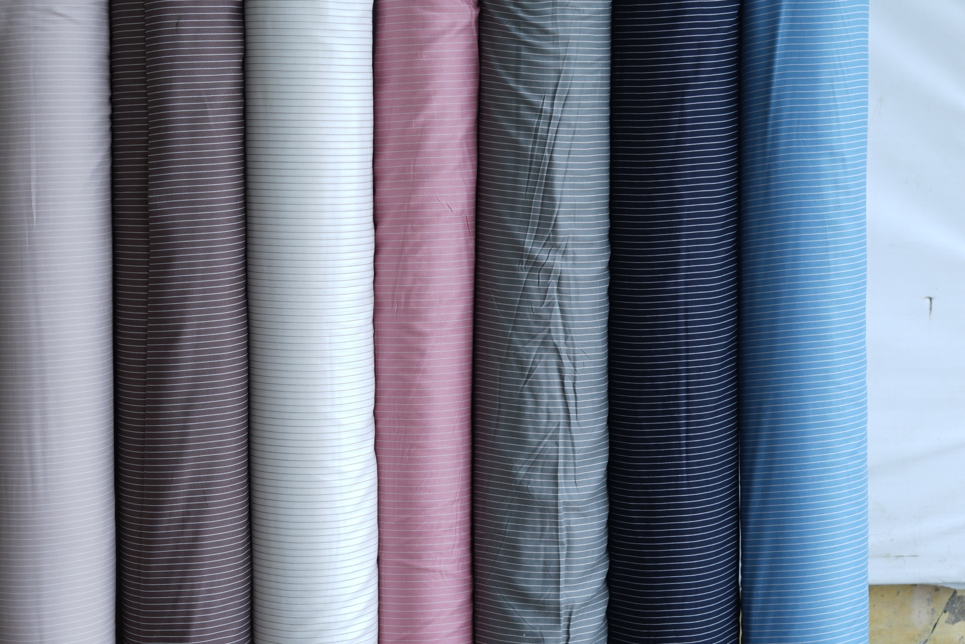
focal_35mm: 89
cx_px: 320
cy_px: 297
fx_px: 2386
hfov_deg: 22.8
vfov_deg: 15.4
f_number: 4
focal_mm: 50
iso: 80
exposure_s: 1/100
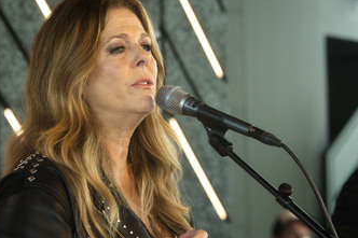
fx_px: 1163
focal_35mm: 117
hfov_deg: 17.5
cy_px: 134
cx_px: 144
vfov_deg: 11.7
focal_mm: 86
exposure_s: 1/200
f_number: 5
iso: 1600
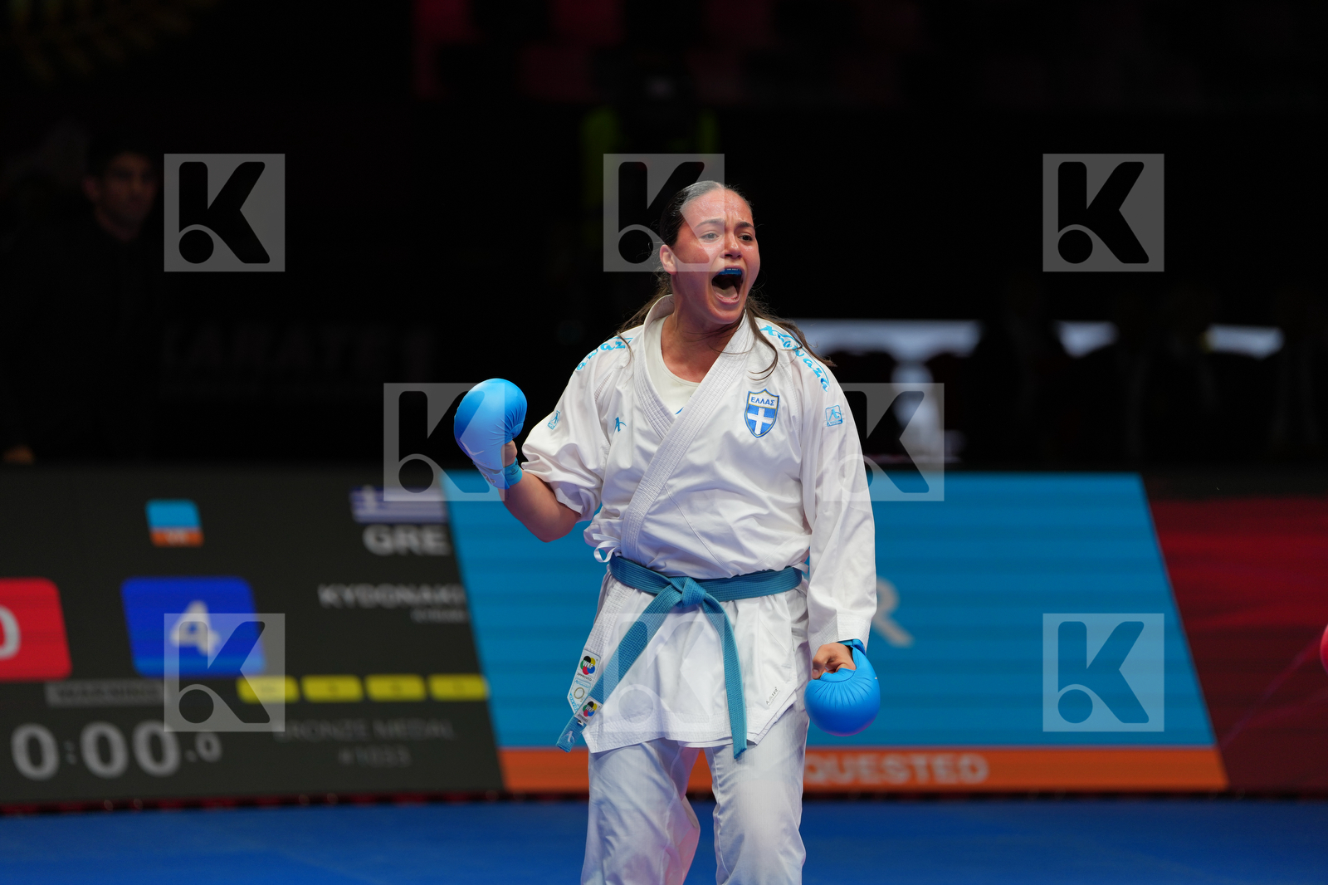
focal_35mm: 200
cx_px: 664
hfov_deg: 10.3
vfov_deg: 6.9
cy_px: 442
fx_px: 7376
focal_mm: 200
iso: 400
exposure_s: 1/1000
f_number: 2.8
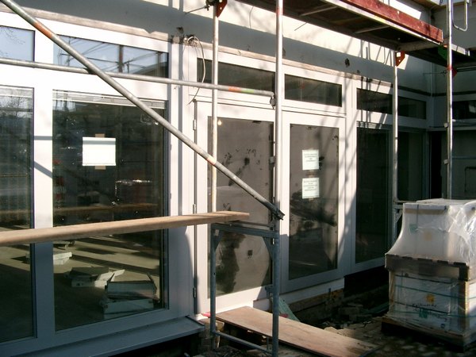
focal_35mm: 37
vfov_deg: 38.7
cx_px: 238
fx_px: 509
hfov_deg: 50.1
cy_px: 178
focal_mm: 7.6
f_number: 5
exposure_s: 1/400
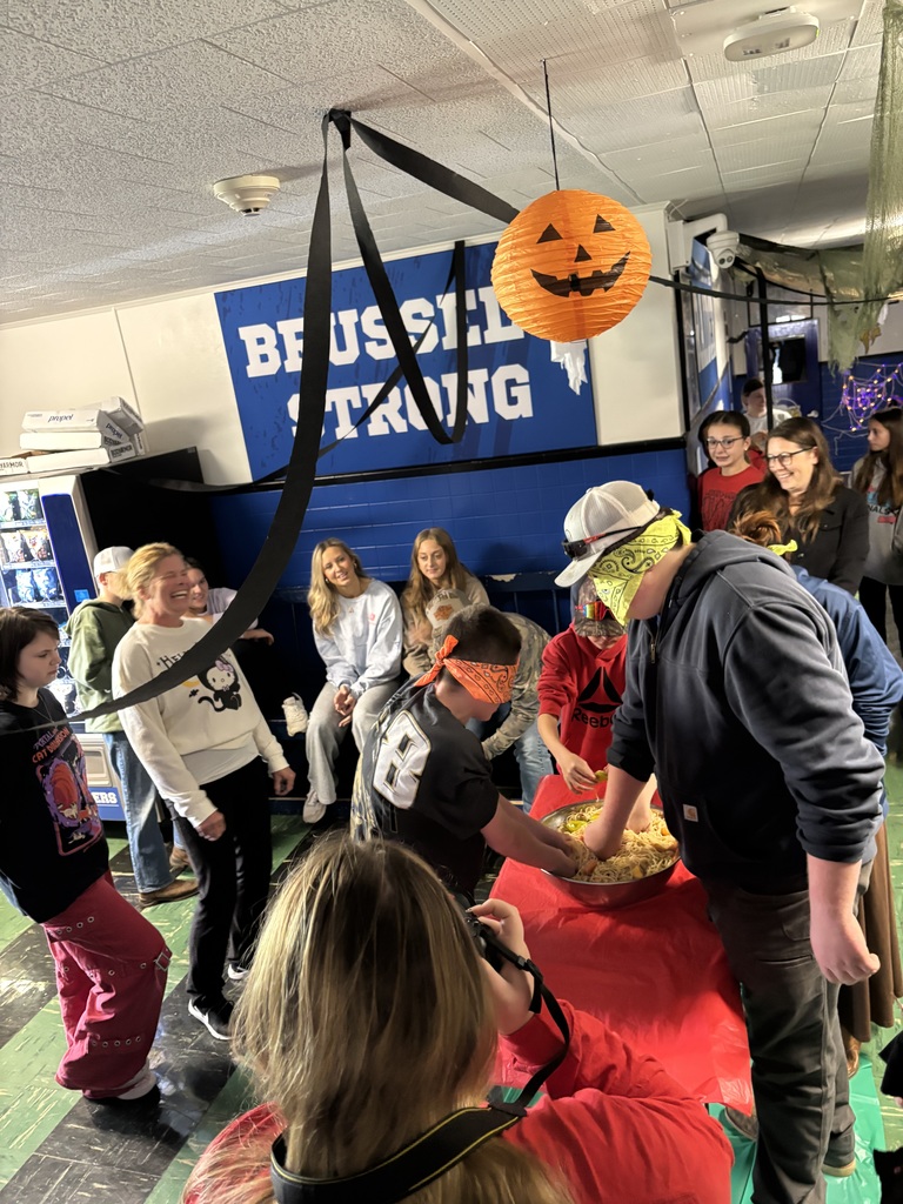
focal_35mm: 26
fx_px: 904
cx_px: 452
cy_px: 602
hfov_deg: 53.1
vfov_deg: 67.3
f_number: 1.6
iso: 640
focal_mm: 5.96
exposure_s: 1/30
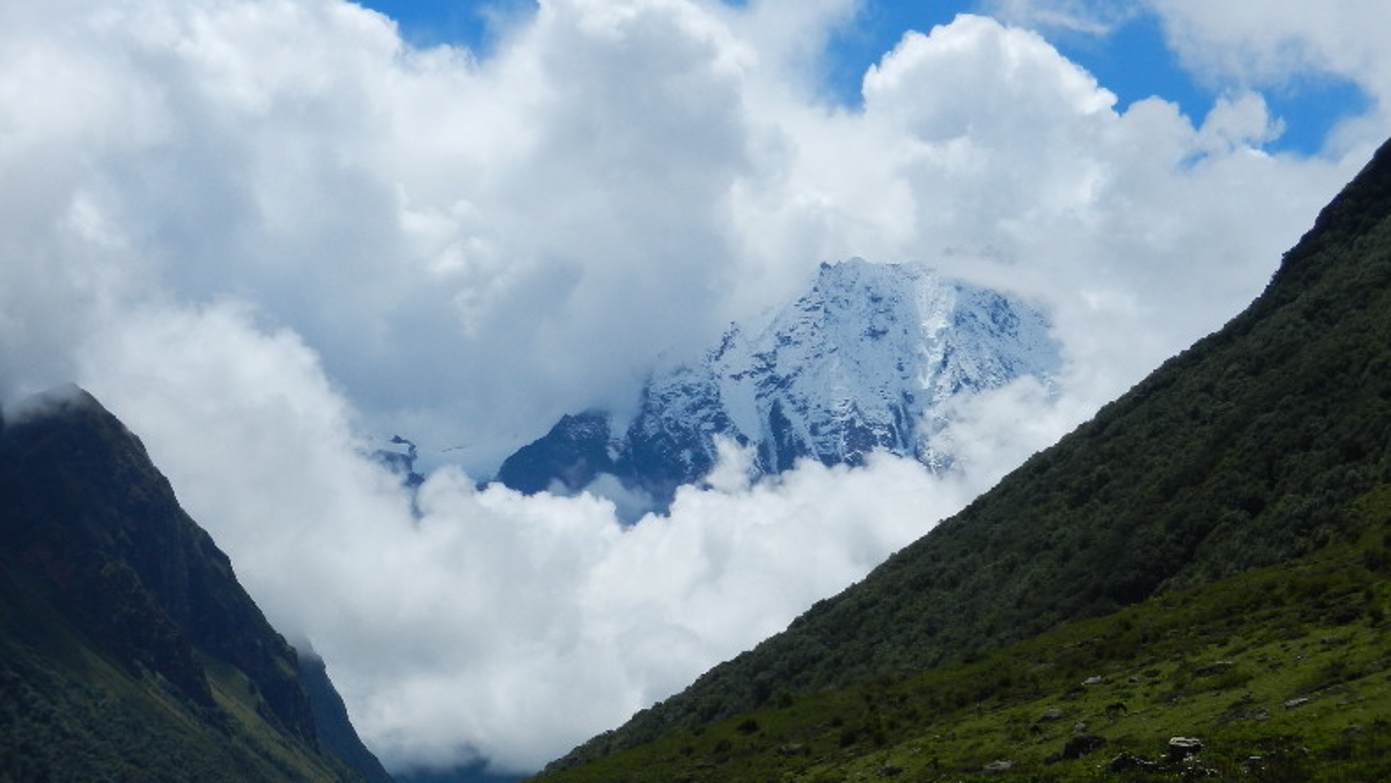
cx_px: 703
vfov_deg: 14.1
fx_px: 3173
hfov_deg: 24.7
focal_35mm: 86
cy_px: 422
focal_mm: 14.1
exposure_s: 1/640
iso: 160
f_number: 9.6
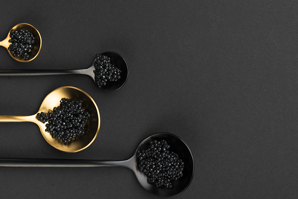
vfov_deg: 13.1
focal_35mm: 105
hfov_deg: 19.4
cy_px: 100
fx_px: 869
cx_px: 149
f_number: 9
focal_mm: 105
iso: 100
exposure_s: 1/100
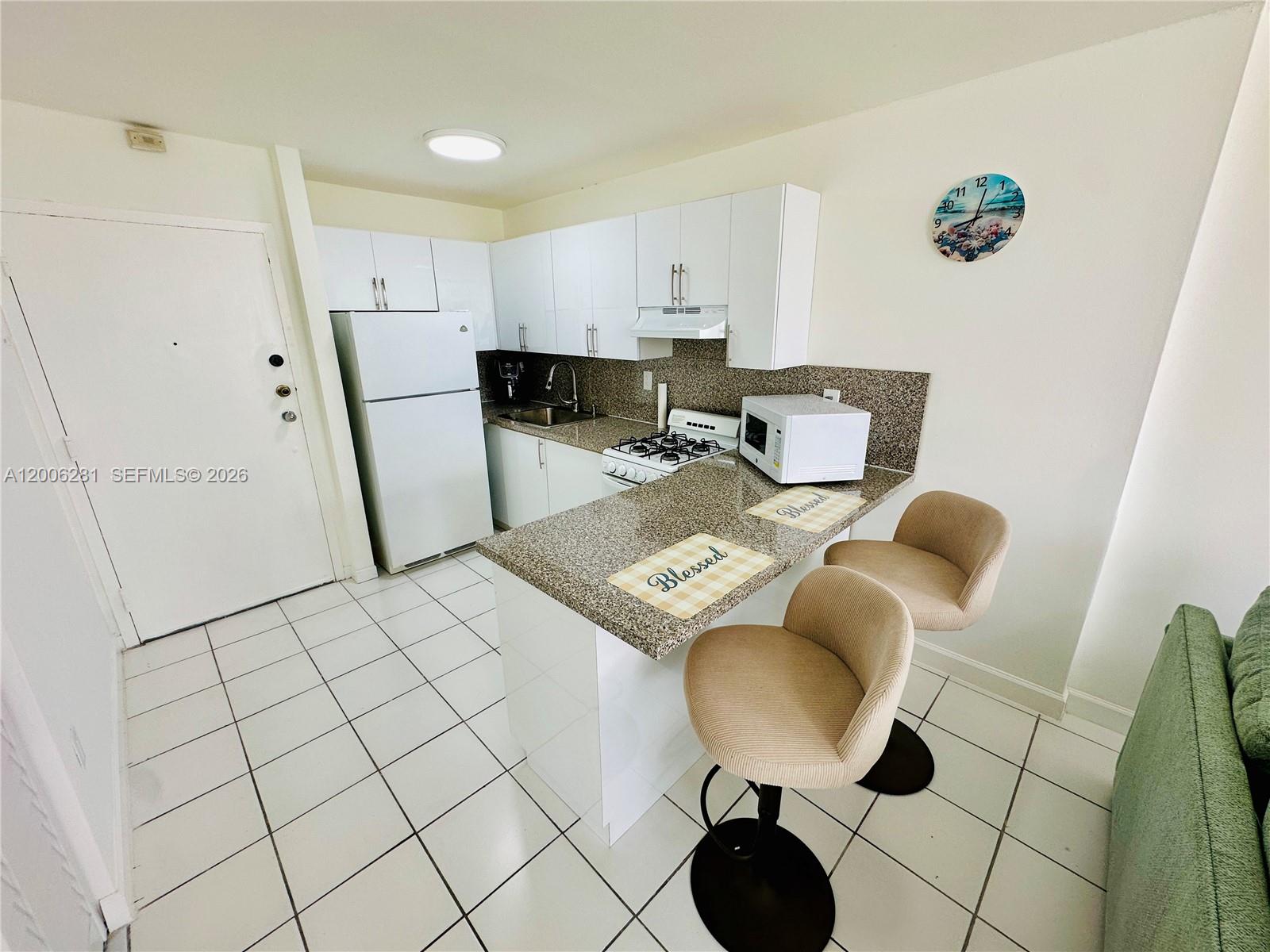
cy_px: 476
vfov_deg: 85.7
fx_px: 514
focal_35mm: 14
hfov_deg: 102.1
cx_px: 635
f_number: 2.2
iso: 80
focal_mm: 2.22
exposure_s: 1/120
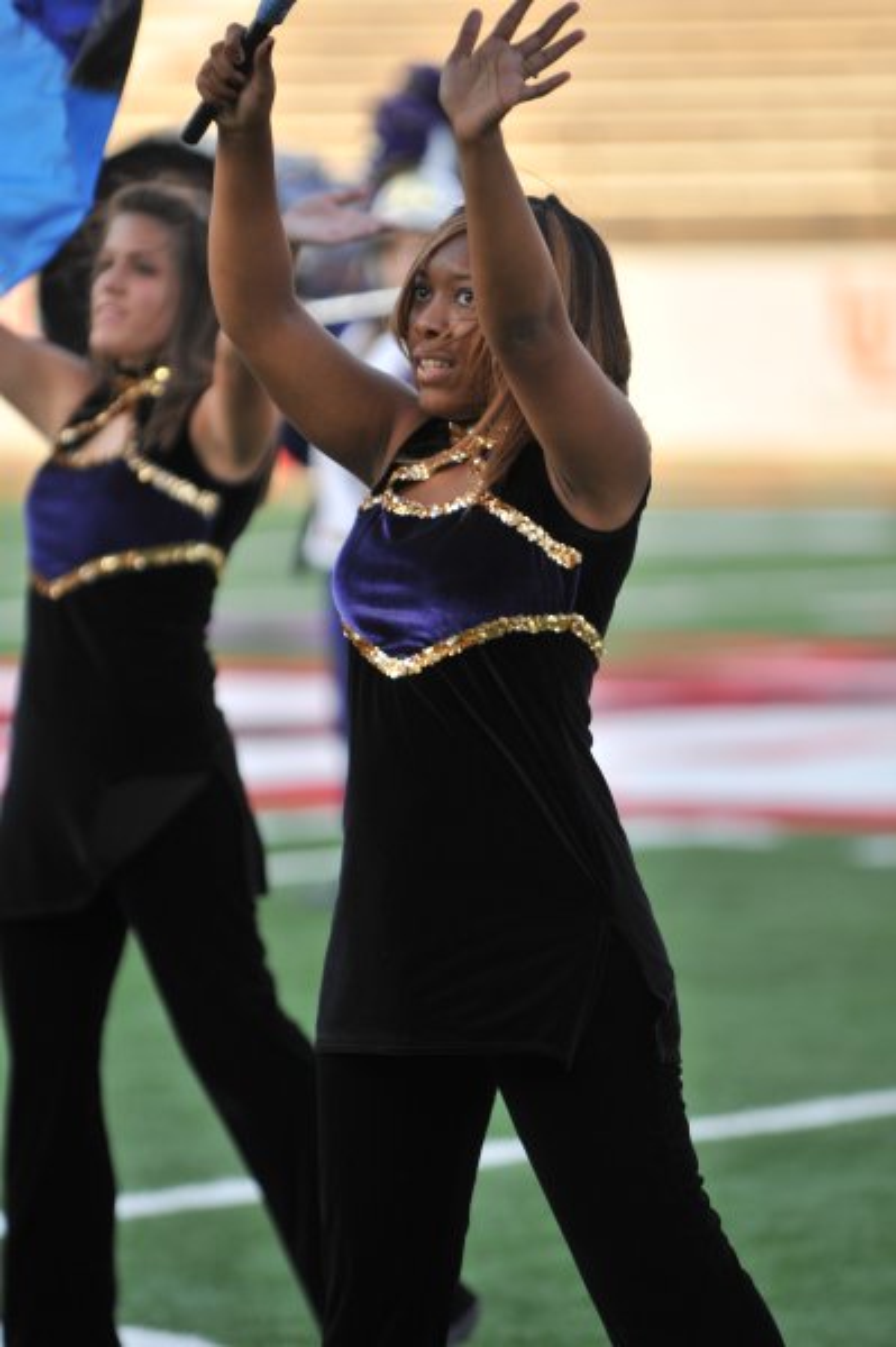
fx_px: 11219
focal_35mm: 300
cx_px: 448
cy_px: 674
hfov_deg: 4.6
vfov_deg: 6.9
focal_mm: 200
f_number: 2.8
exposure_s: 1/640
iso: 200
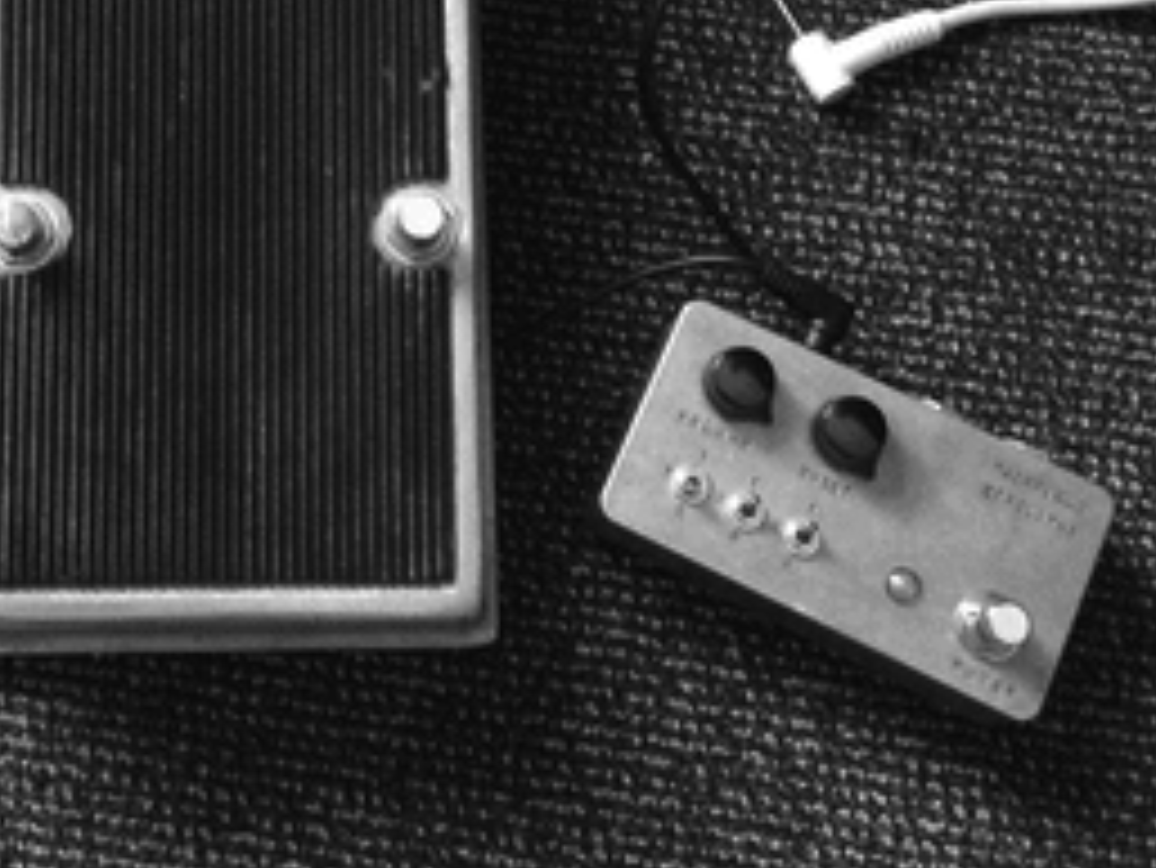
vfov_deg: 20.5
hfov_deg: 27.4
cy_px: 31
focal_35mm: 70
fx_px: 2339
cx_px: 279
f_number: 2.2
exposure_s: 1/30
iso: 320
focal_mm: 4.12
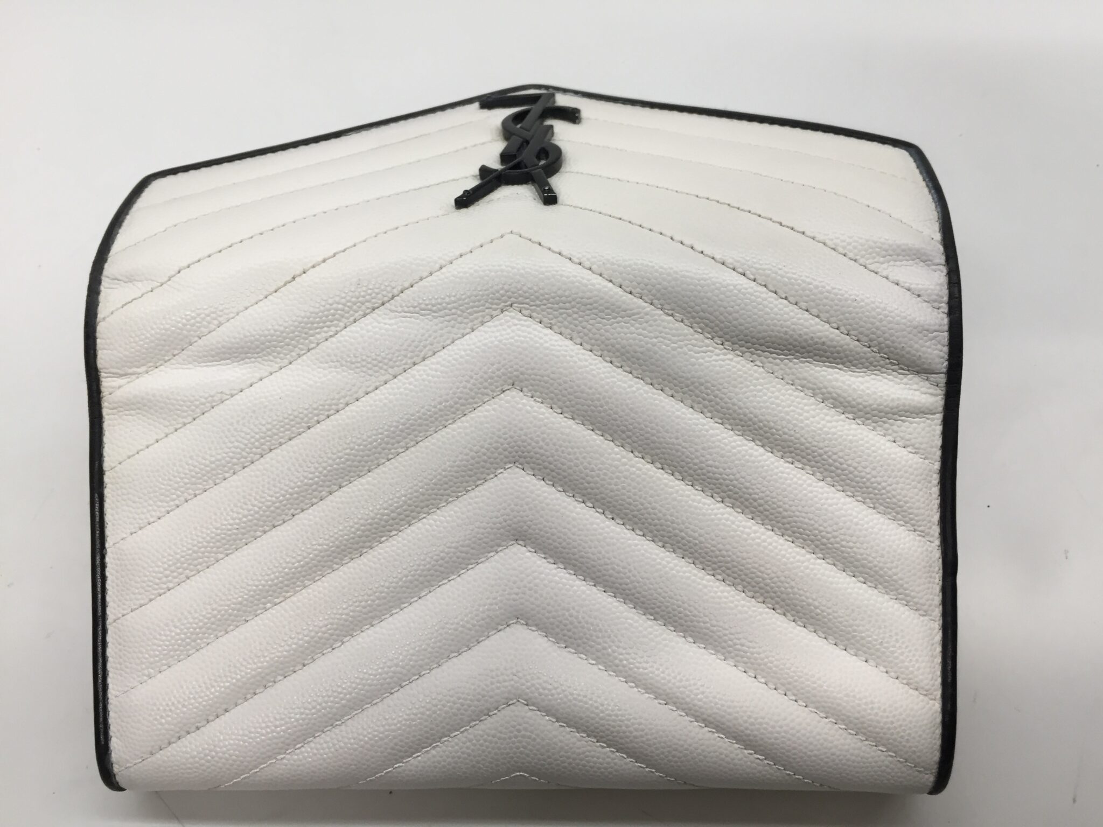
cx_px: 552
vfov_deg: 48.2
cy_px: 414
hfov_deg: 61.7
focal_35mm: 29
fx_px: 924
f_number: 2.2
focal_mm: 4.15
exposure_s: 1/40
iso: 32
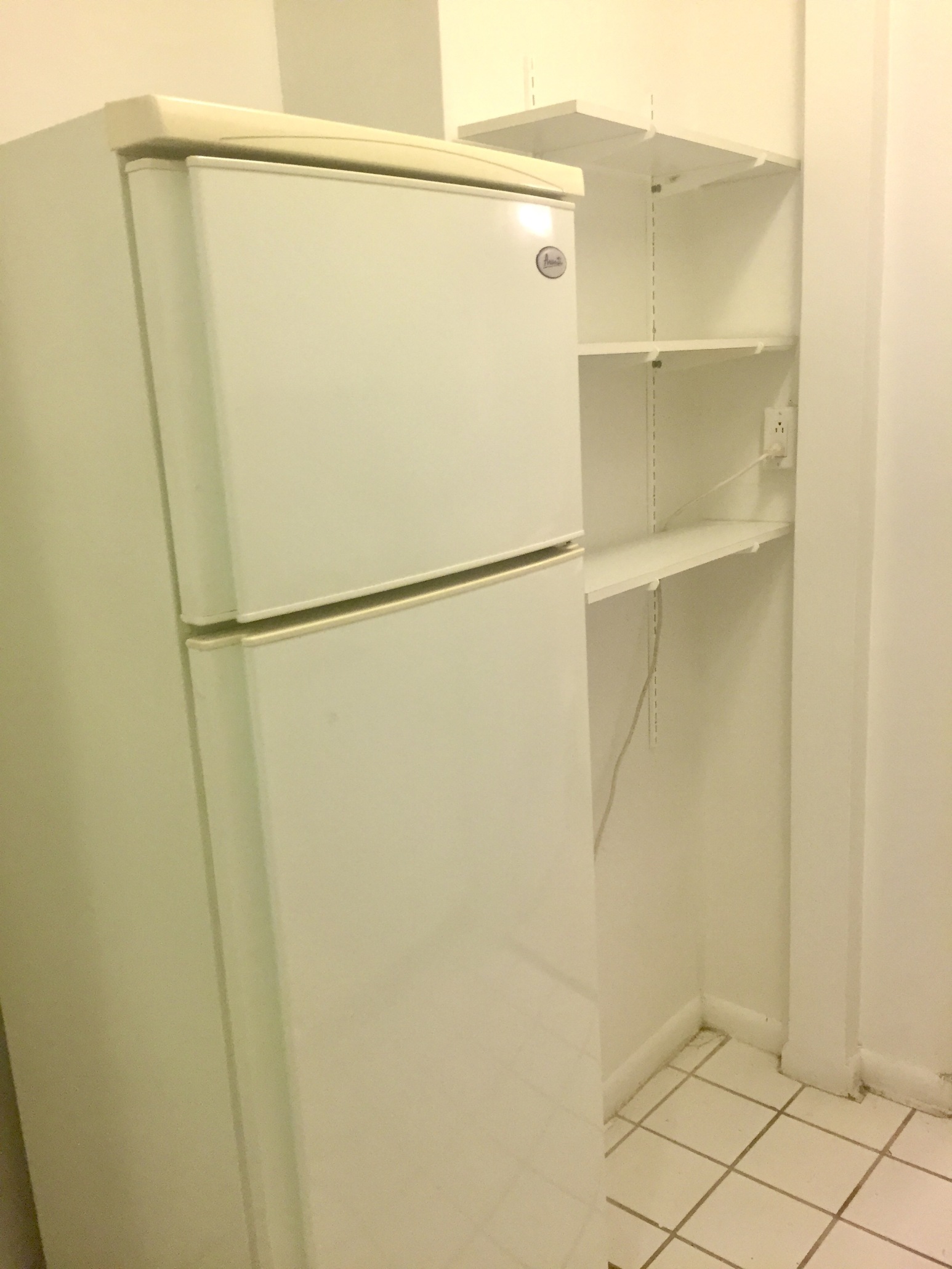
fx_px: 1063
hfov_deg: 48.2
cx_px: 476
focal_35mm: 29
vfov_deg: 61.7
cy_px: 634
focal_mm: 4.15
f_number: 2.2
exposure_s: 1/30
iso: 80
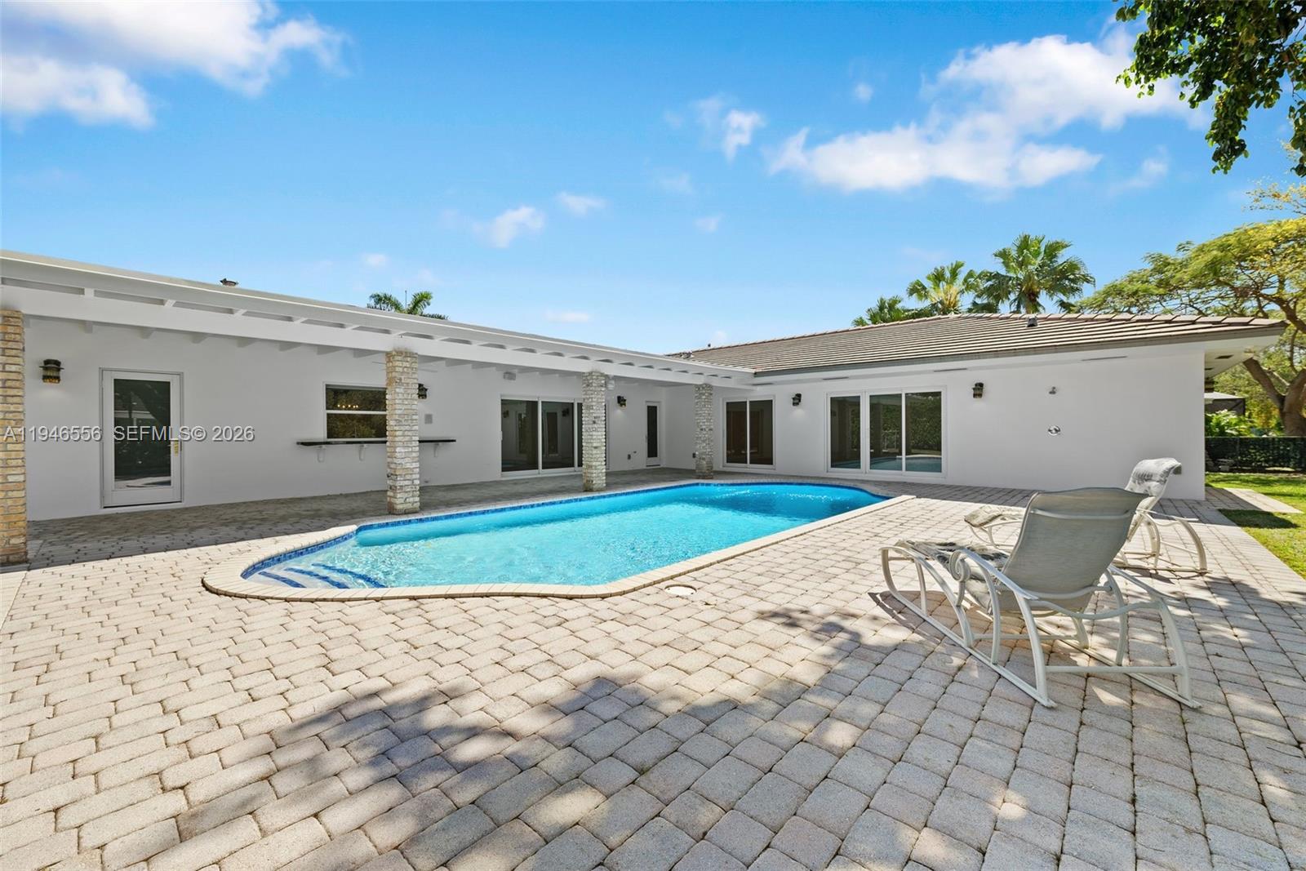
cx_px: 653
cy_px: 436
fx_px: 508
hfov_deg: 104.2
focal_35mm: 14
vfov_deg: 81.2
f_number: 5
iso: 100
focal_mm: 14
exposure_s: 1/100
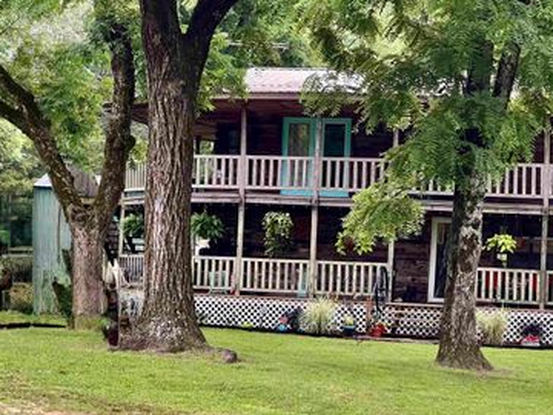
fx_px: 1709
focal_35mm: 107
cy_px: 264
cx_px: 369
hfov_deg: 18.3
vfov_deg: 13.8
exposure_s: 1/99
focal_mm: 9
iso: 200
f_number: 2.8
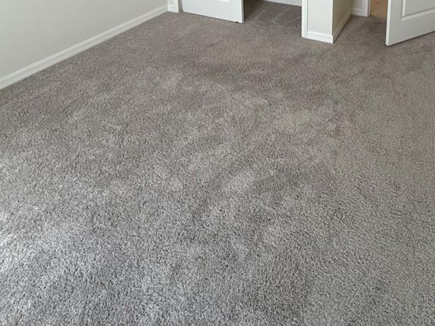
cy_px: -45
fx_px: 339
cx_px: 290
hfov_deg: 63.6
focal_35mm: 27
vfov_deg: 40.0
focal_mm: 2.22
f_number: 2.2
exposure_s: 1/99
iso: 160
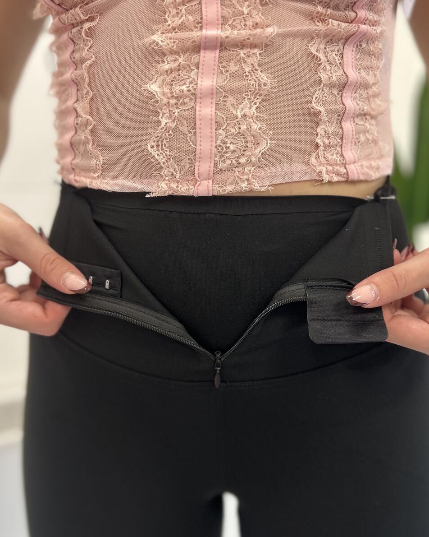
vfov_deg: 55.6
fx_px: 508
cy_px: 280
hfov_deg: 45.8
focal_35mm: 32
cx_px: 224
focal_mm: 5.7
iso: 125
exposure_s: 1/100
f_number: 1.5
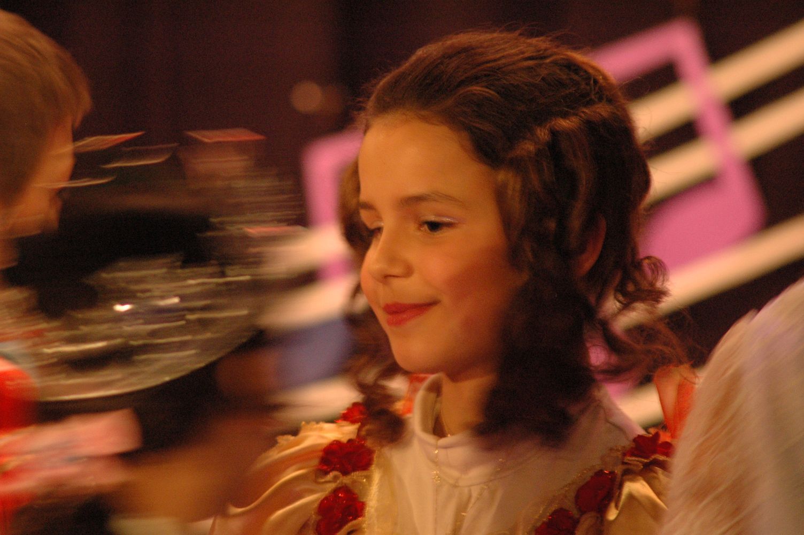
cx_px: 402
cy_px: 268
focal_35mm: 405
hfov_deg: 5.1
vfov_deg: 3.4
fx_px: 9037
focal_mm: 270
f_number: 5.6
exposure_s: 1/13
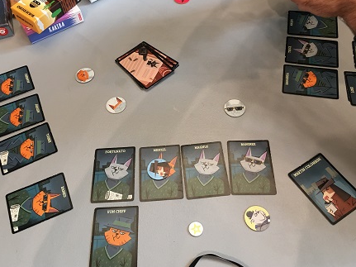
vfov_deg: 38.6
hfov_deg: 50.1
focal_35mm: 37
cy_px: 113
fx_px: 380
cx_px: 169
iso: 64
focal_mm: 4.15
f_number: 2.2
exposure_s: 1/17
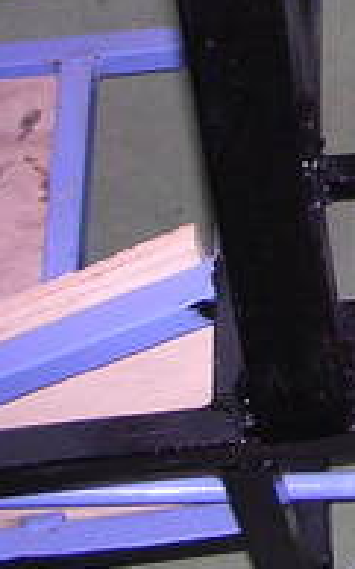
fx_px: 2062
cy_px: -12
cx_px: 883
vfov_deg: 15.4
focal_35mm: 133
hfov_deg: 8.8
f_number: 2.8
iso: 215
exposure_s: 1/60.1
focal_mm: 5.8
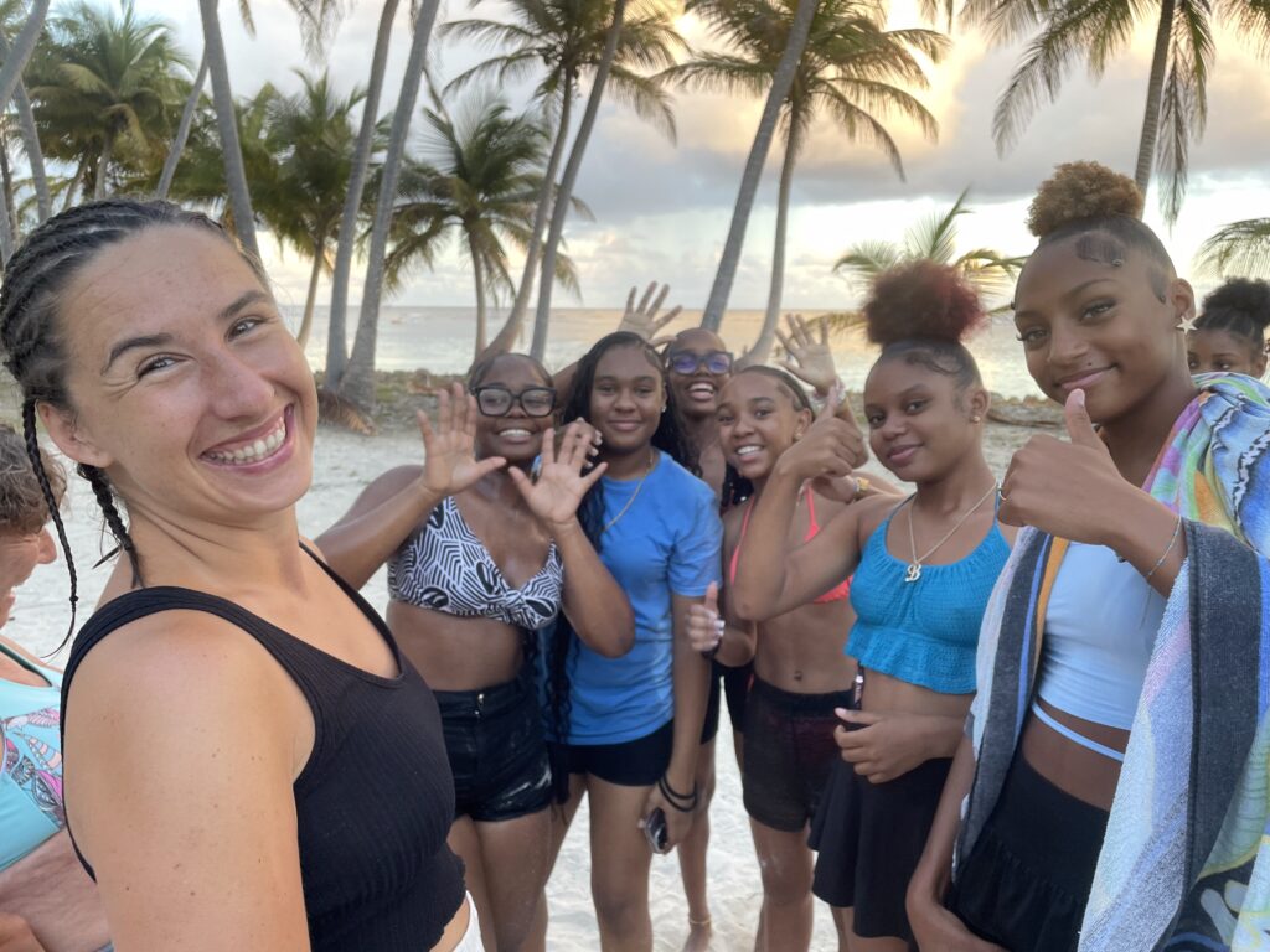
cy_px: 476
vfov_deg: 53.1
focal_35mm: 26
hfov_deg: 67.3
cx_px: 635
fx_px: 954
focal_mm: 4.2
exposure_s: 1/121
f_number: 1.6
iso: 80
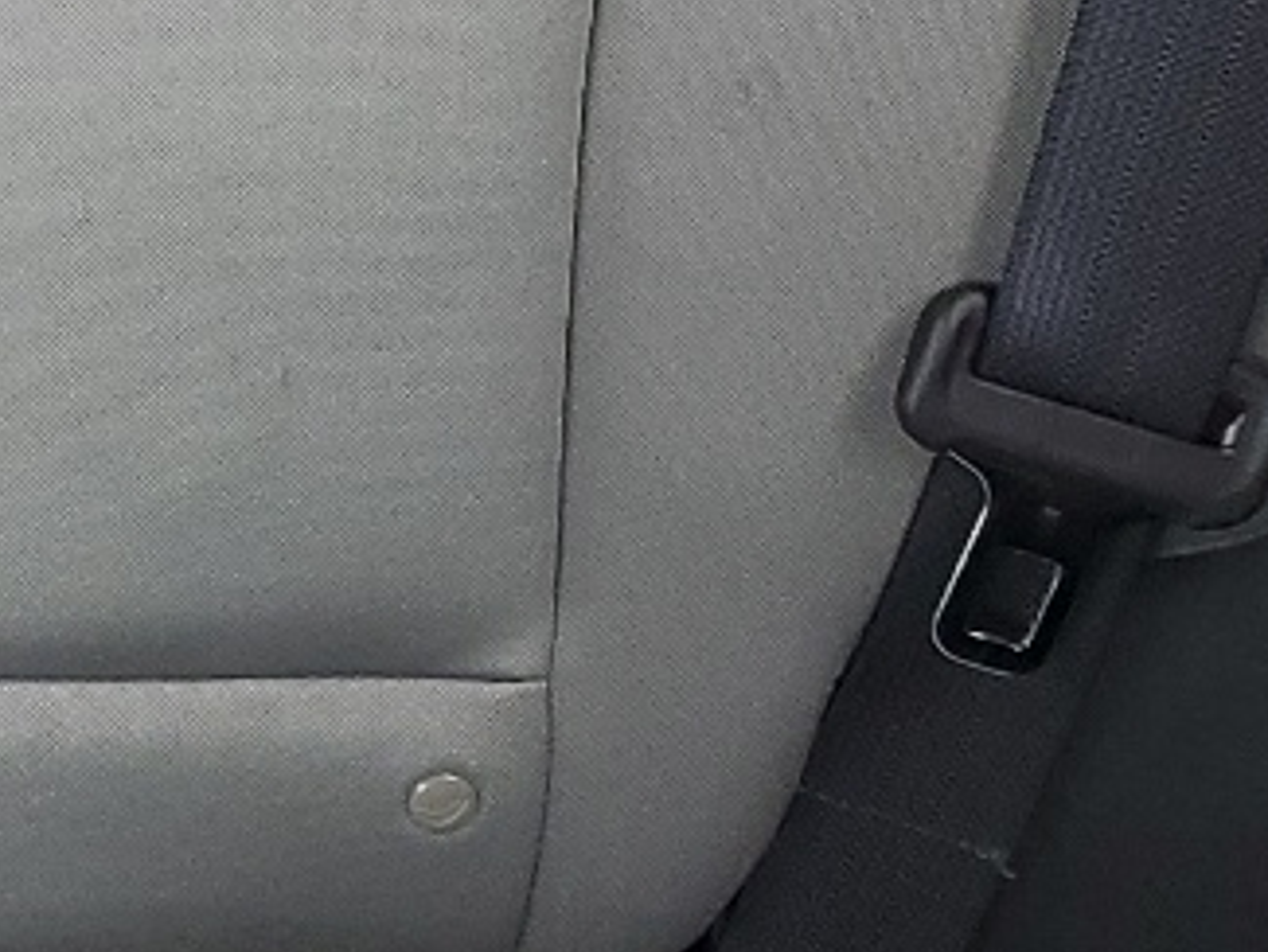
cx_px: -1545
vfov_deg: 11.4
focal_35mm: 128
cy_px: -51
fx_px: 4690
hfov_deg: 12.7
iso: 83
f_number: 1.5
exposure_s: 1/60.2
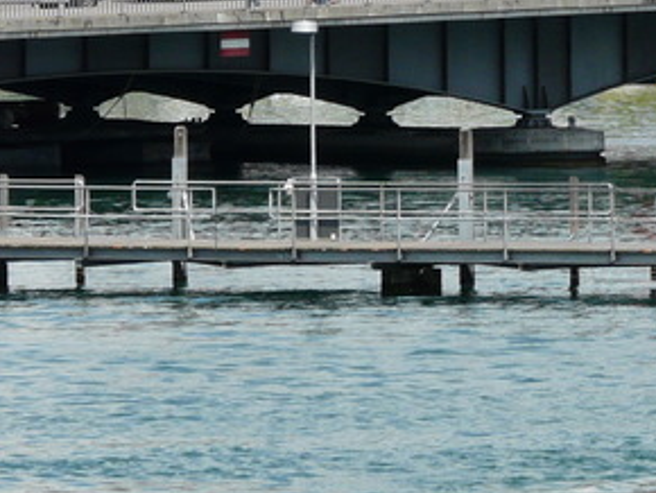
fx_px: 8819
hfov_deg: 4.2
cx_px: 767
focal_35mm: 465
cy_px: -152
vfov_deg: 3.2
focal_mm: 22.1
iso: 100
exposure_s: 1/500
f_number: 5.6
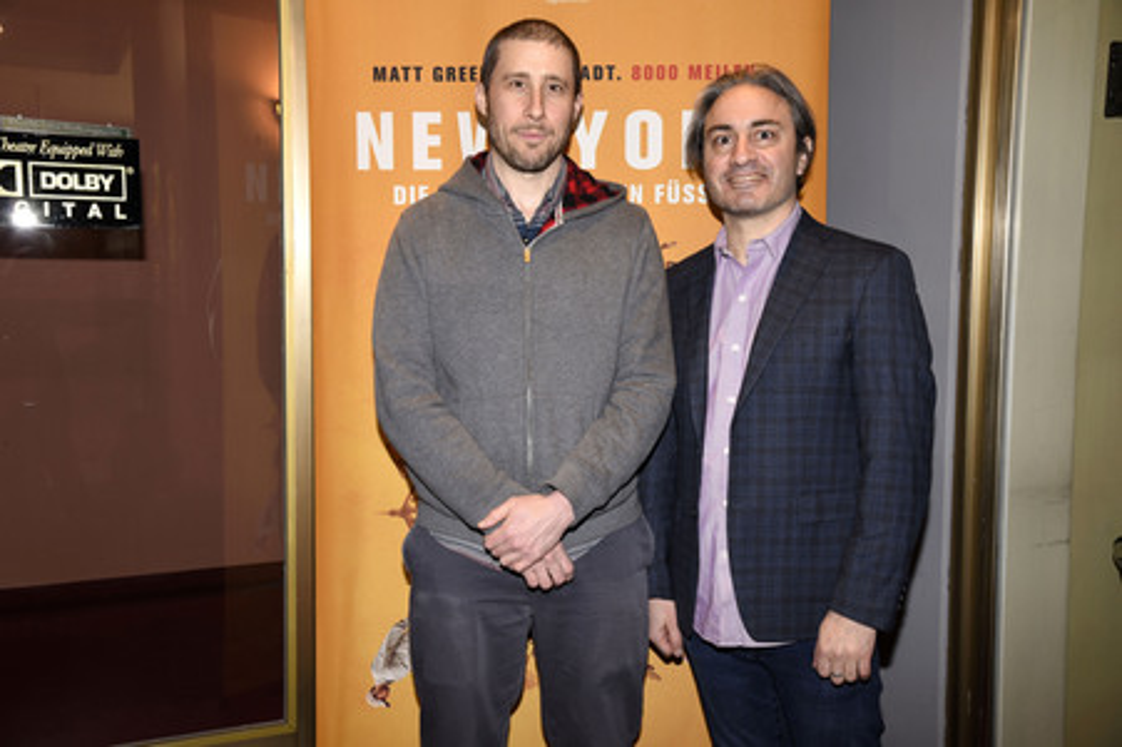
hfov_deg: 50.7
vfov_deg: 35.0
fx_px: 1183
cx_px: 561
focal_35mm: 38
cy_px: 374
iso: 800
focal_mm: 38
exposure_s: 1/50
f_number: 6.3
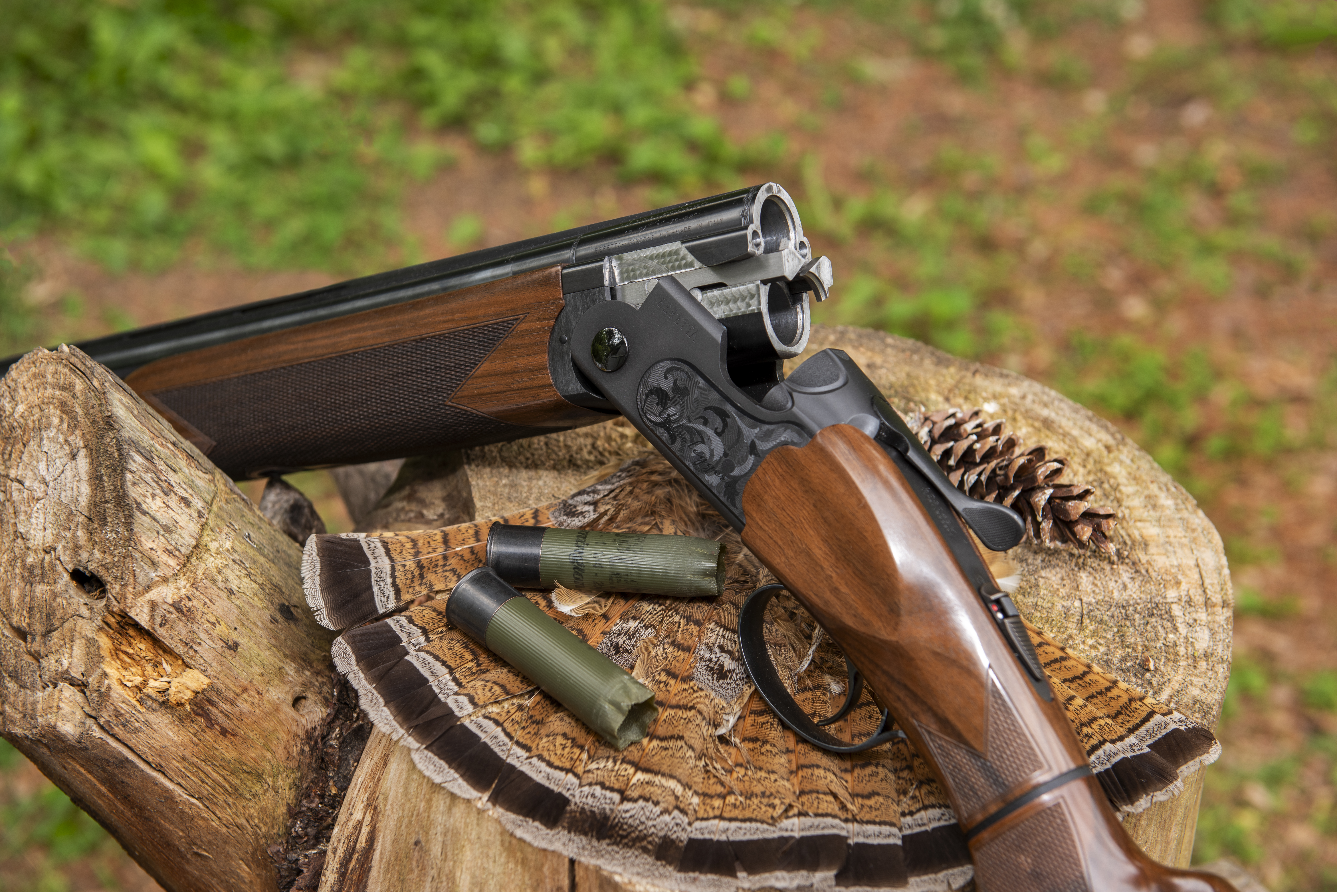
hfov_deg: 35.6
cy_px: 446
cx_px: 668
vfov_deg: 24.2
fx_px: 2080
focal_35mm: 56
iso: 100
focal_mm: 56
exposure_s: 1/60
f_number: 5.6
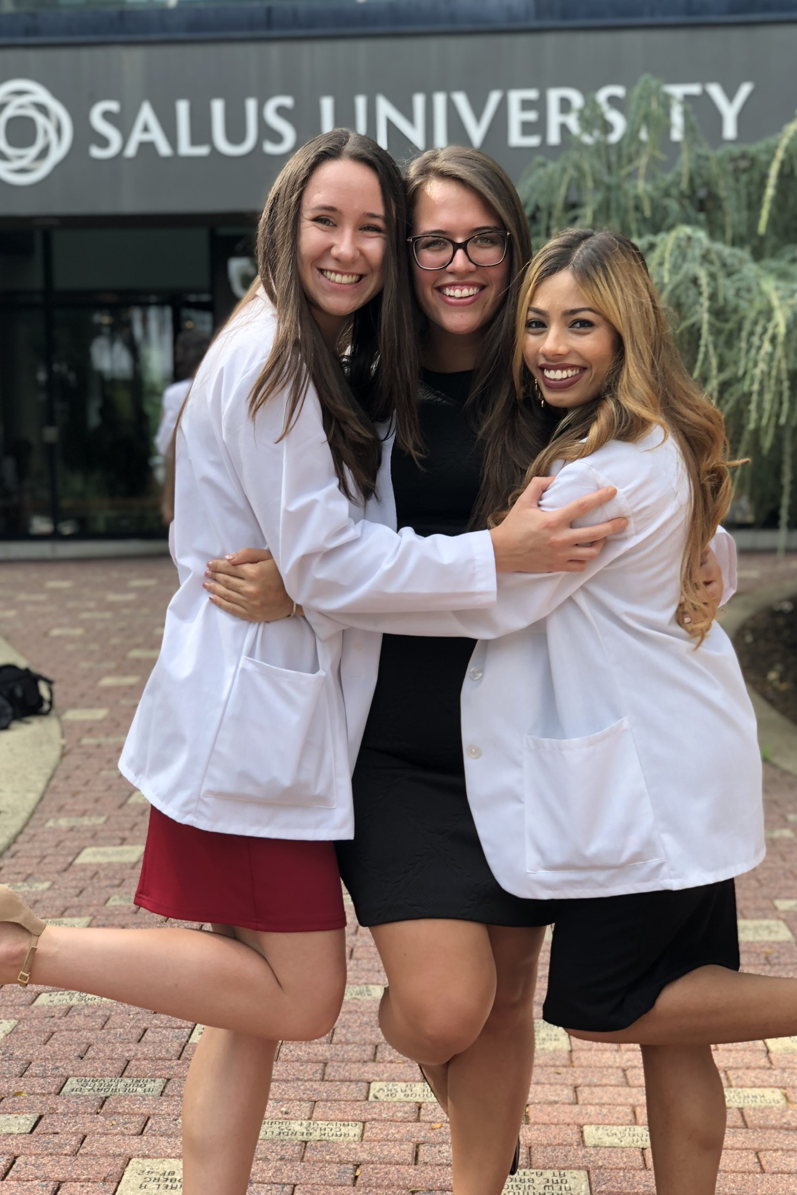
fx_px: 1826
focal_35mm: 55
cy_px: 599
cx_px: 374
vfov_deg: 36.2
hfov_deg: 24.6
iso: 16
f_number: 2.4
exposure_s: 1/245
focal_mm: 6
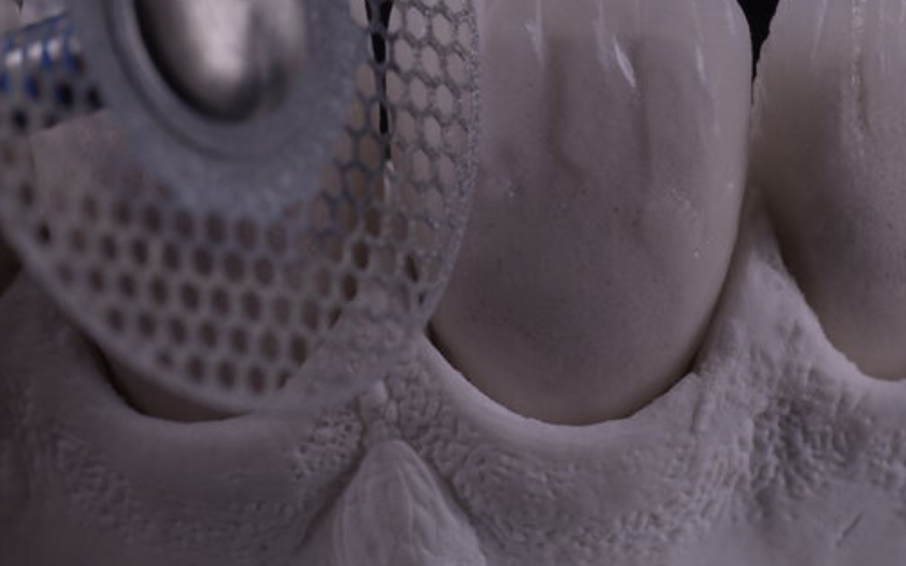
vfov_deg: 7.2
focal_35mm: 182
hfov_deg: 11.5
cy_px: 103
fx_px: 4493
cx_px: 466
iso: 160
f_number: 32
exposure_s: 1/125
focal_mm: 105
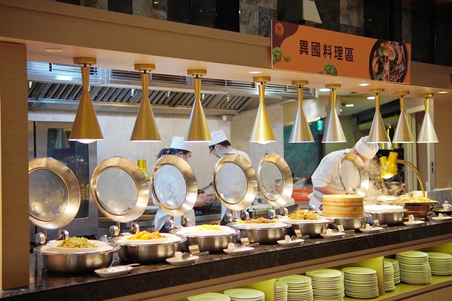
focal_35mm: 50
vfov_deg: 27.3
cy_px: 150
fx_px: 621
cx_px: 226
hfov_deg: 40.0
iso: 320
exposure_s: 1/320
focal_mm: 33
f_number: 1.4
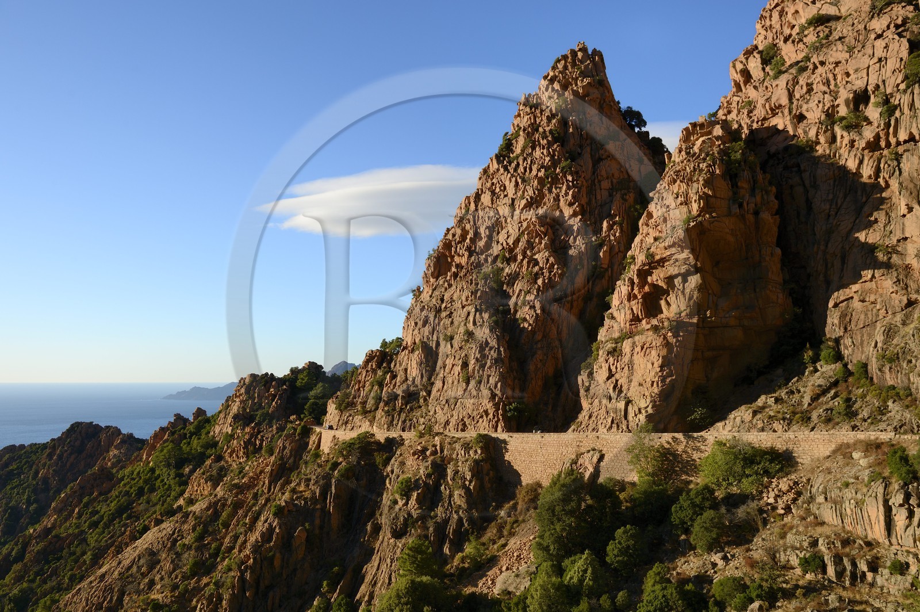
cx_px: 460
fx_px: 613
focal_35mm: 24
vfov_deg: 53.1
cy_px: 306
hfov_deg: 73.8
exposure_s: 1/200
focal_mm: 24
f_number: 8
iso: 100
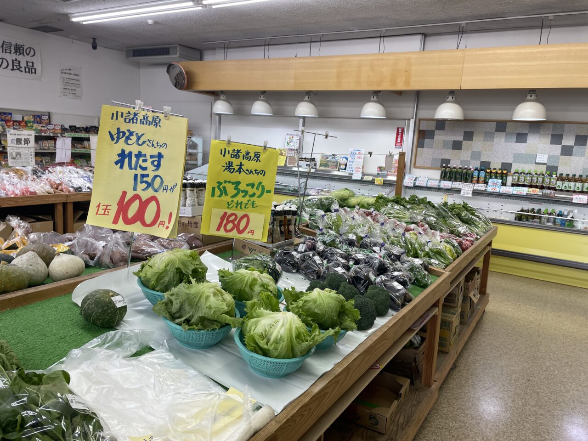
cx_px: 294
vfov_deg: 53.1
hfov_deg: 67.3
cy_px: 220
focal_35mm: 26
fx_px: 442
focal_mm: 4.2
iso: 64
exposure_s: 1/120
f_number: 1.6
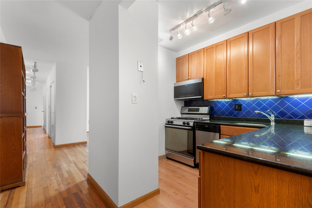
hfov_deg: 96.7
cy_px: 104
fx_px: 139
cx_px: 156
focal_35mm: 16
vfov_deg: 73.8
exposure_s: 2
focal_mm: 16
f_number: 22
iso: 500
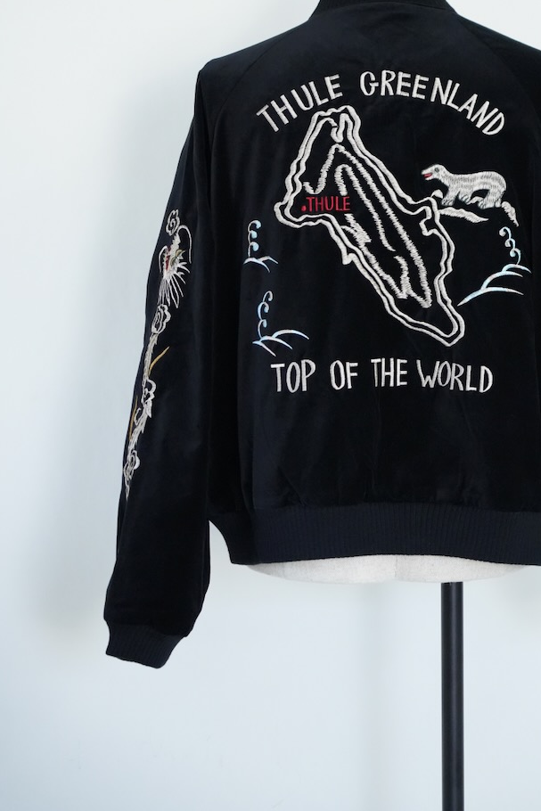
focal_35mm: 121
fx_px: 2726
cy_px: 284
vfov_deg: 16.9
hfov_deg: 11.3
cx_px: 373
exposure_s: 1/500
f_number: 4
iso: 6400
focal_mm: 86
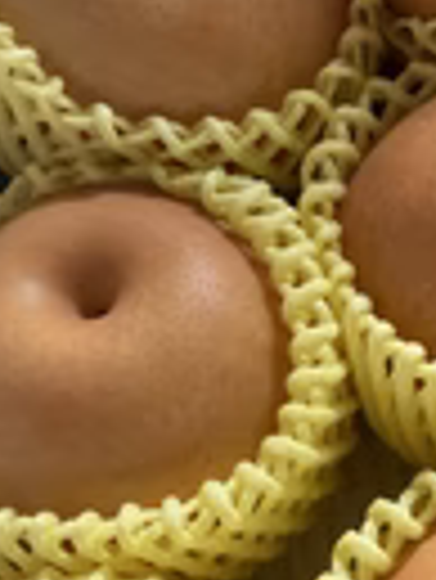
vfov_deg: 22.4
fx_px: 1459
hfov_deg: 16.3
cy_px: 211
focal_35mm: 87
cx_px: 530
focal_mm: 3.99
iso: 50
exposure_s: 1/121
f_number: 1.8
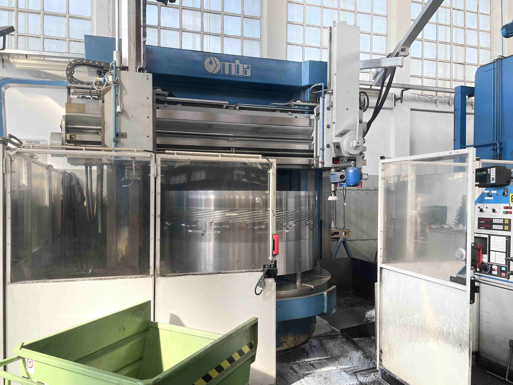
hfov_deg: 65.3
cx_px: 248
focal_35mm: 27
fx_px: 400
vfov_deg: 51.3
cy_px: 199
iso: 40
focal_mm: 4.2
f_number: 1.6
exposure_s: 1/121
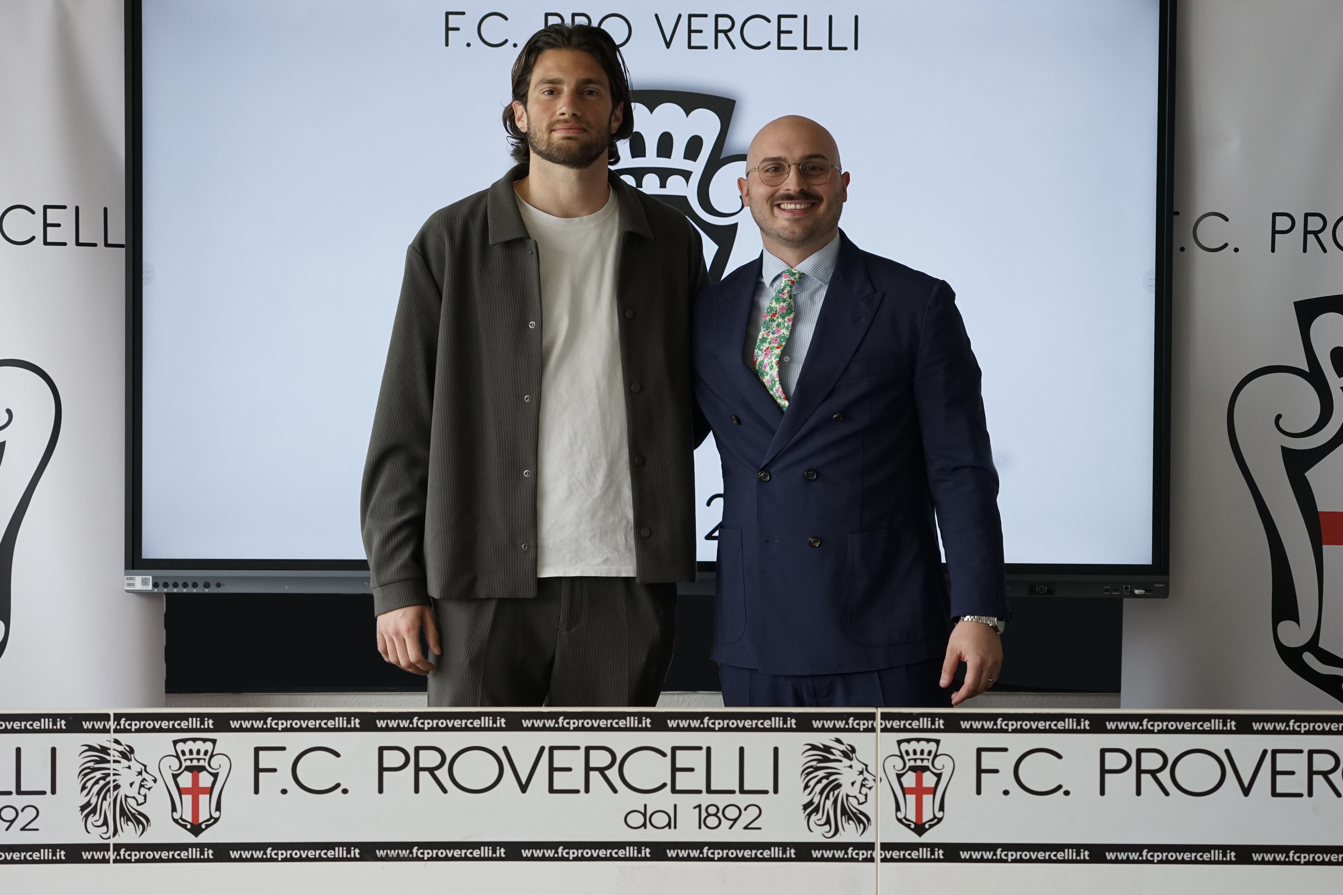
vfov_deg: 17.5
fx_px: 2910
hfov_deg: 26.0
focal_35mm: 78
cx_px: 672
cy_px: 448
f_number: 7.1
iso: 1000
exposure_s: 1/160
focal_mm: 78
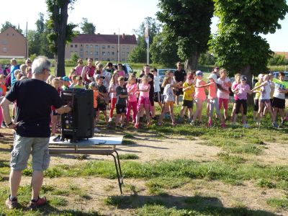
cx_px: 144
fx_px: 433
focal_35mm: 52
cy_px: 108
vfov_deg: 28.0
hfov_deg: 36.8
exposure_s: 1/340
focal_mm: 9.4
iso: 80
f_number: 4.3
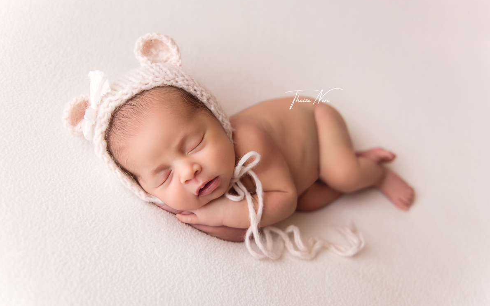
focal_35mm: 35
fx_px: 467
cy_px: 153
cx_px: 244
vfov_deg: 36.3
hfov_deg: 55.3
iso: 100
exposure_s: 1/160
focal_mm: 34
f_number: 2.8
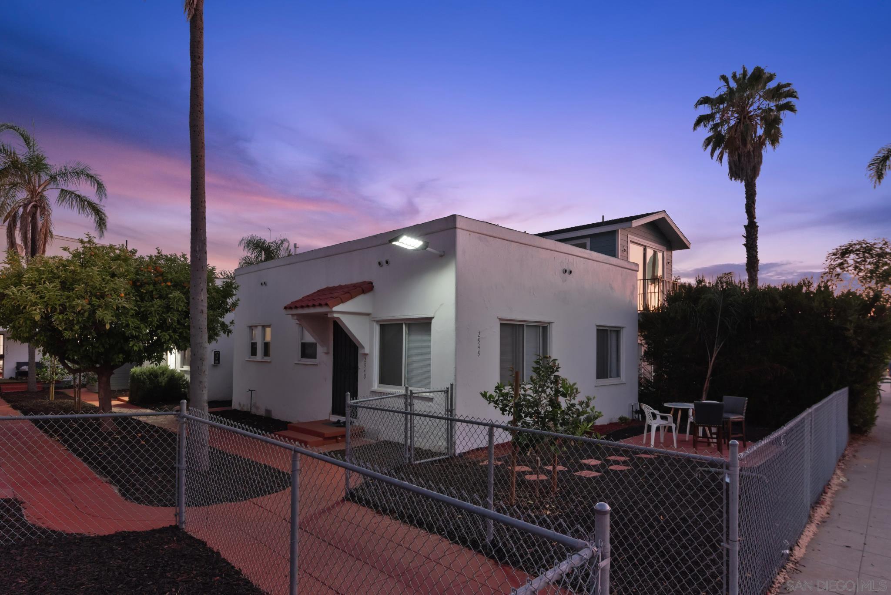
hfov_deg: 84.0
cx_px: 446
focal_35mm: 20
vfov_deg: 62.0
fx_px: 495
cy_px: 298
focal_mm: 20
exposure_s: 1/2.5
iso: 1600
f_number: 8
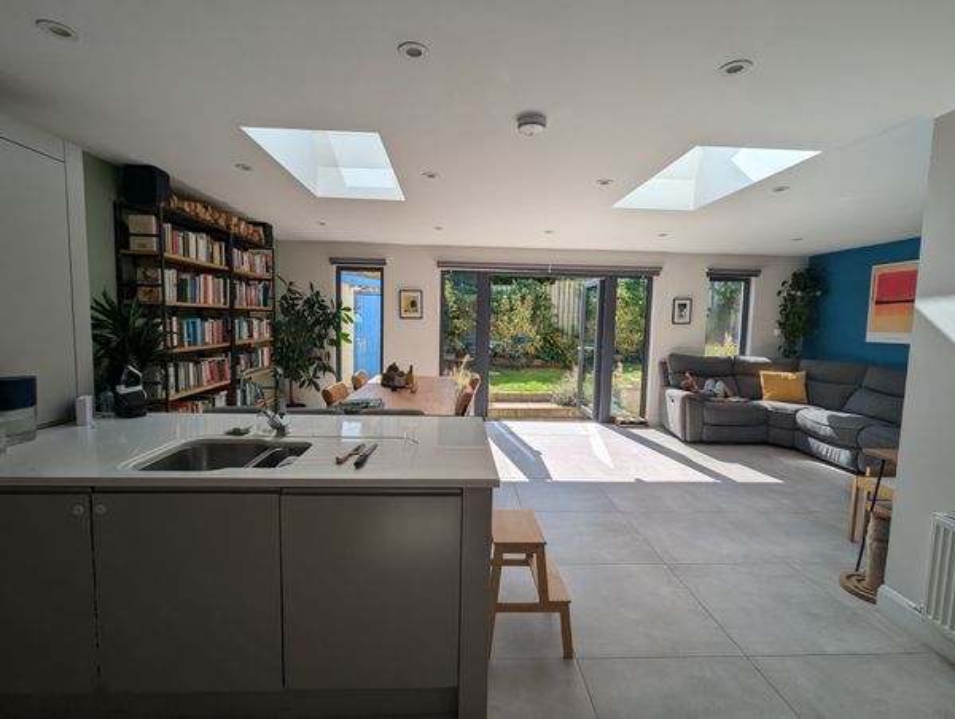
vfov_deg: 78.3
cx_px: 478
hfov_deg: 94.4
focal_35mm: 16
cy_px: 360
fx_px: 442
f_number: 2.2
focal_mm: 2.35
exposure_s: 1/1420
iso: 53
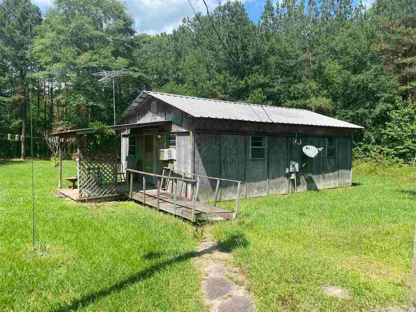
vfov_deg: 53.1
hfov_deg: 67.3
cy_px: 156
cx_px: 208
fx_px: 312
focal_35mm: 26
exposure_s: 1/1464
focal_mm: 4.25
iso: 32
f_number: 1.8
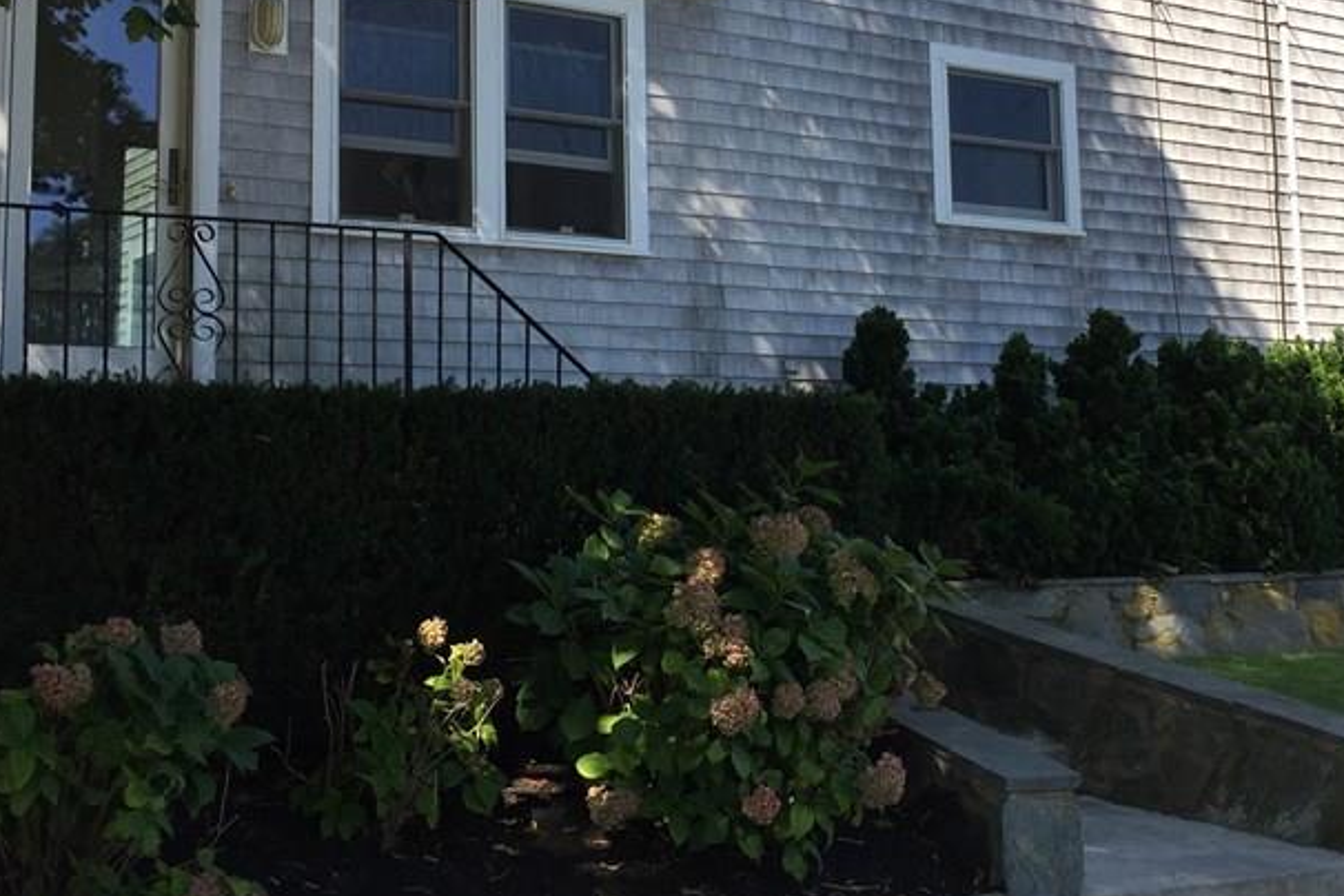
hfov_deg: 38.8
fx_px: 1904
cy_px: 220
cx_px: 767
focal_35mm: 51
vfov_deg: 26.1
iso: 32
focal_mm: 4.15
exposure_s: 1/1014
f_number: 2.2
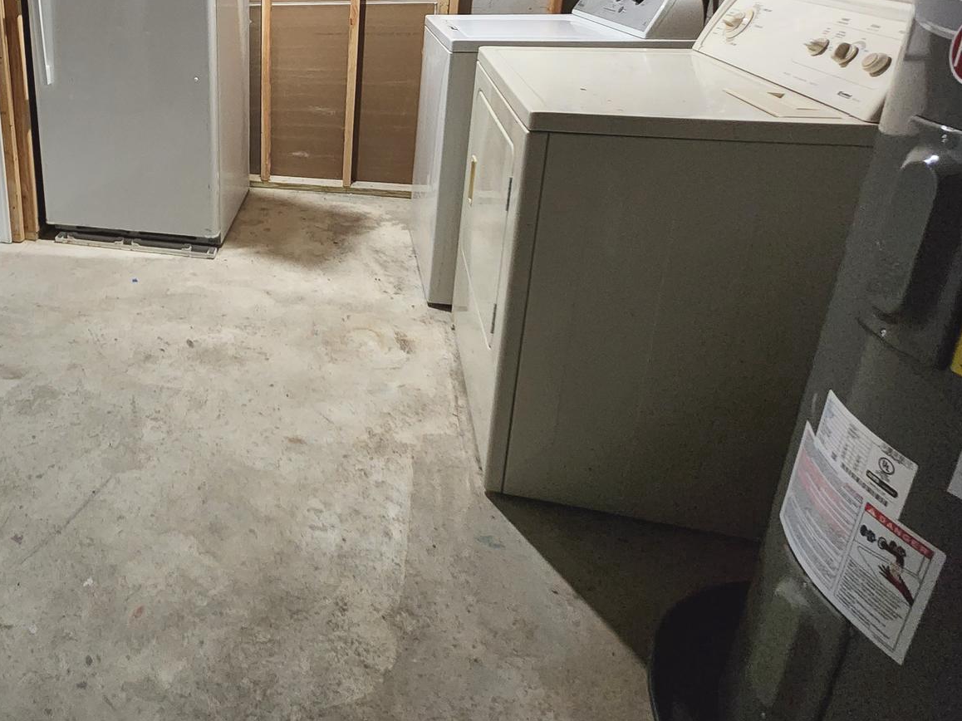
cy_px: 138
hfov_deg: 64.6
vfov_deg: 54.6
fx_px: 639
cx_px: 141
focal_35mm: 23
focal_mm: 2.2
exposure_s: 1/30
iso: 500
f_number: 2.2
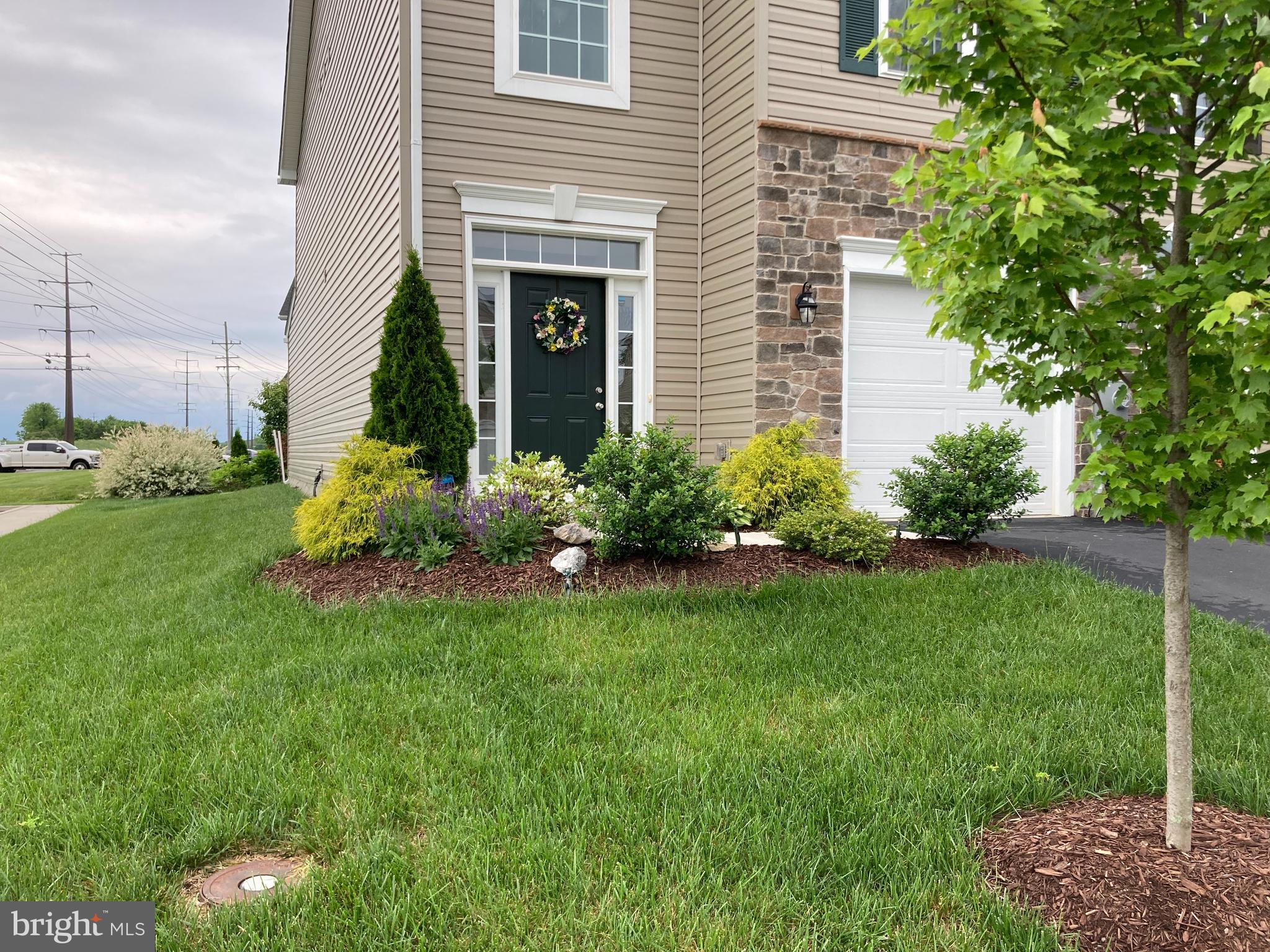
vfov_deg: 49.7
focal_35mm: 28
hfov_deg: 63.4
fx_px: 1027
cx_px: 635
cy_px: 476
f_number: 1.8
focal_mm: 3.99
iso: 25
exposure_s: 1/121
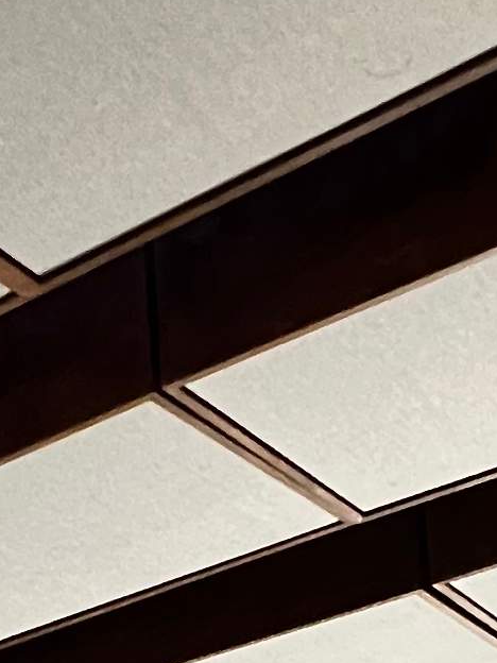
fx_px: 1608
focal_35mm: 84
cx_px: -17
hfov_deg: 17.1
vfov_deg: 19.2
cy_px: 1092
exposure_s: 1/60
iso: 500
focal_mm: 1.57
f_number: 1.8
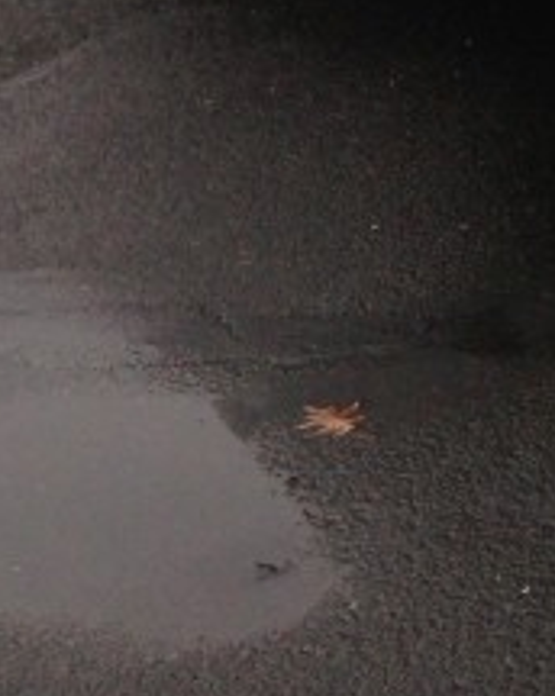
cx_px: 1362
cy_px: -197
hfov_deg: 9.0
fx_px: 3150
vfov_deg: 12.3
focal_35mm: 153
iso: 50
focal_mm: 4.13
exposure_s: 1/120
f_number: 2.4
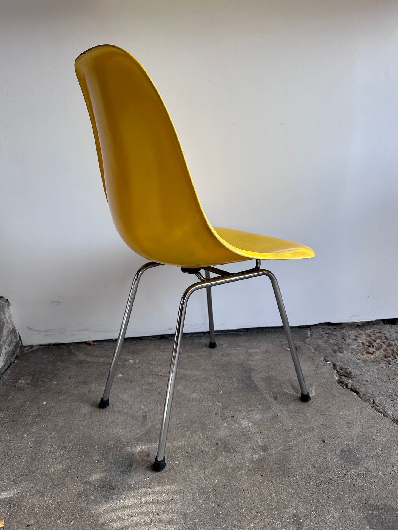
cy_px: 265
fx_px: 383
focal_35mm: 25
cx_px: 201
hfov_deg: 54.9
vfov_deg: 69.4
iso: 80
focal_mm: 6.86
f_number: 1.78
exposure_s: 1/690
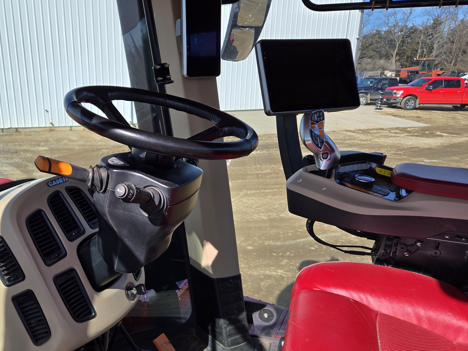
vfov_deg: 44.0
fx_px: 433
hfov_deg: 55.3
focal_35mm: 32
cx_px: 145
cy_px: 200
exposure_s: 1/1437
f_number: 1.8
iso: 25
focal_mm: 5.4
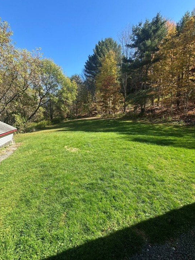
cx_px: 97
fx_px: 113
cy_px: 132
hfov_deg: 81.8
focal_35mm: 15
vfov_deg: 98.2
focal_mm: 2.22
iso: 40
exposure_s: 1/518
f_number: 2.2
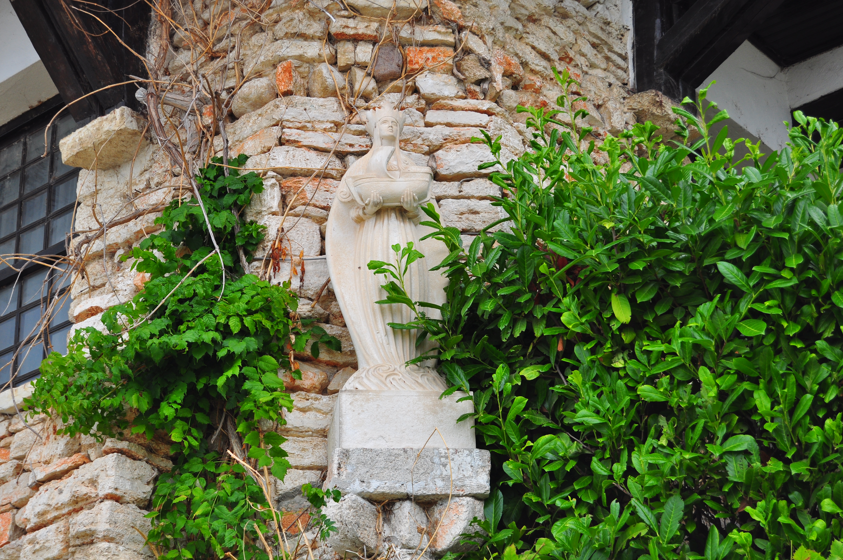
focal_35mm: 82
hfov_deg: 24.6
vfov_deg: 16.5
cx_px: 422
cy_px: 280
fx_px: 1930
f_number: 5.6
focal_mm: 55
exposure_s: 1/400
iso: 200
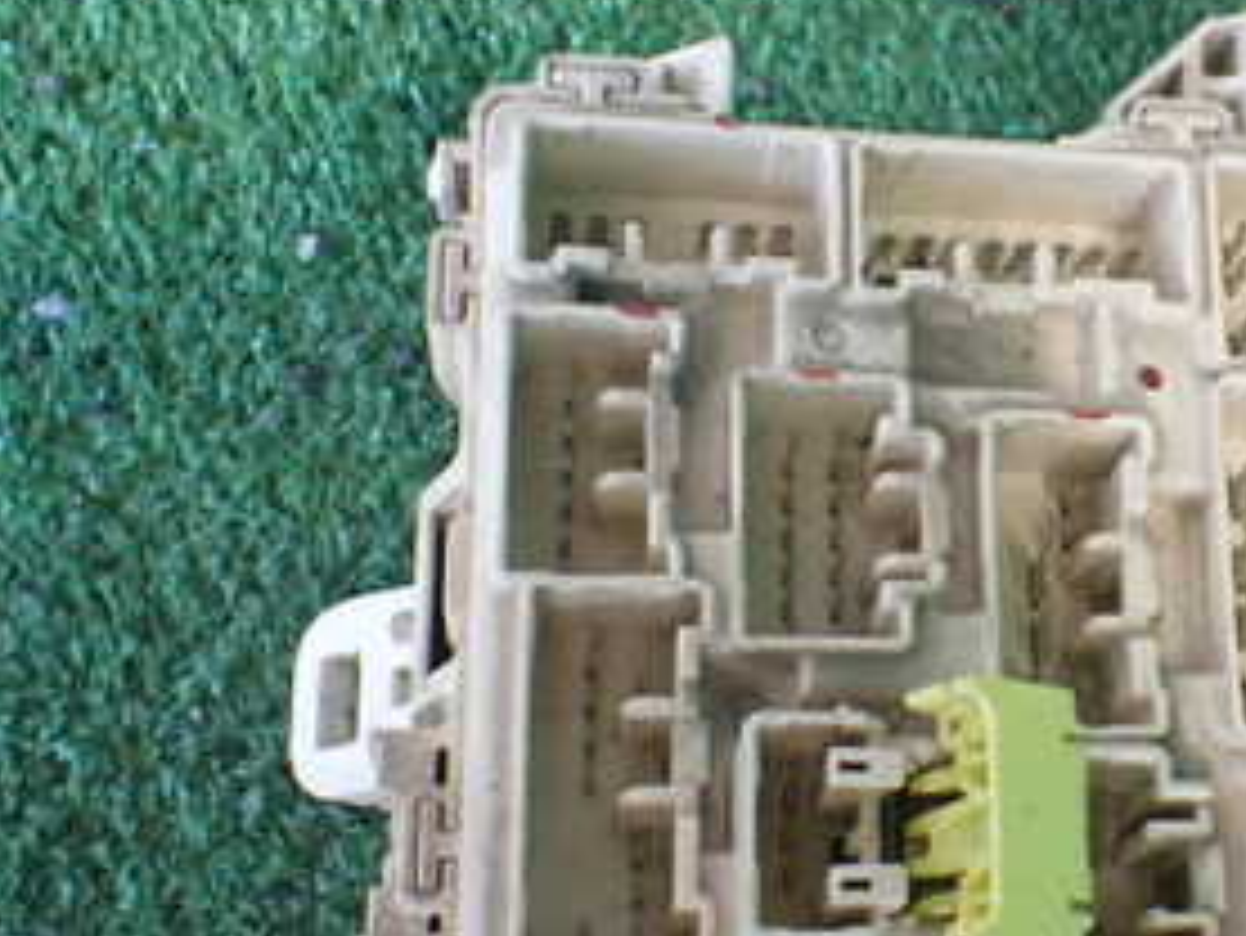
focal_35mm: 65
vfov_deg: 22.6
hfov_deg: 28.3
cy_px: 477
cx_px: 1201
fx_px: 2341
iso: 800
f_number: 2.3
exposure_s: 1/100
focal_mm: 5.4
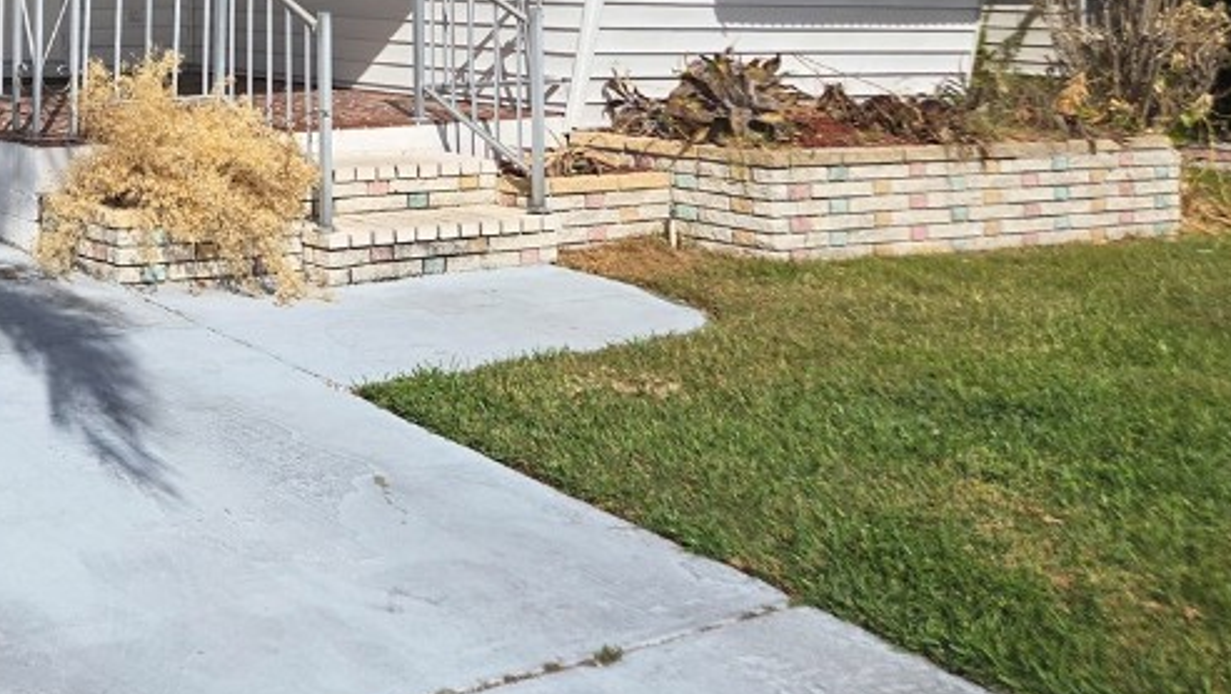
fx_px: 1698
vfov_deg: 21.4
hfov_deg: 36.0
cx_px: 5
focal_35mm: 52
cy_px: -152
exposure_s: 1/3381
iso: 25
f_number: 1.8
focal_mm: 5.4
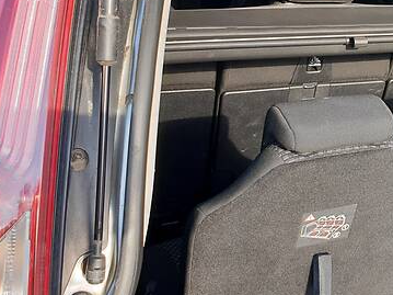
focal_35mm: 58
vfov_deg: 25.2
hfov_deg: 30.6
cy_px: 120
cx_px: 404
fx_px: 658
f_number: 2.4
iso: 50
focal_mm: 4.3
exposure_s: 1/165
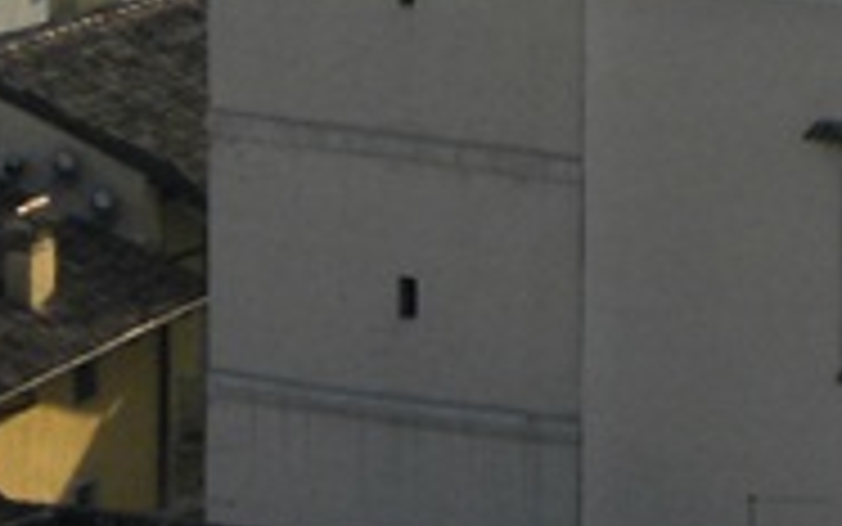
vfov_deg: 0.8
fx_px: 38861
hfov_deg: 1.2
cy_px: -566
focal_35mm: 1693
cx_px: 1463
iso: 64
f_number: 8
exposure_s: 1/88
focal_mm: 51.8
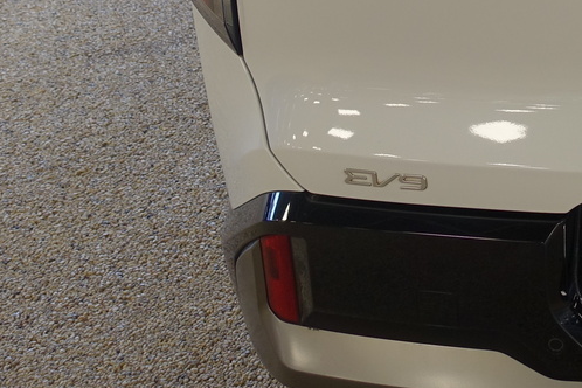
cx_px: 827
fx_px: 1261
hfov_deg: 22.3
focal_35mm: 78
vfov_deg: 16.3
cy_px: -158
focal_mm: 8.8
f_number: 2.8
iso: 125
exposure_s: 1/30
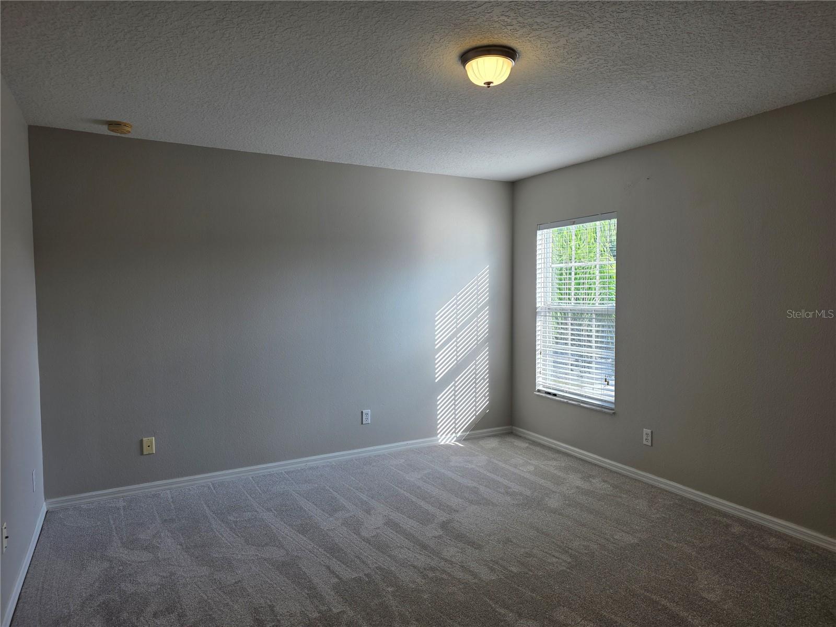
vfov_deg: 58.9
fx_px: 555
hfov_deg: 73.9
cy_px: 314
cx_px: 418
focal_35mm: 23
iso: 20
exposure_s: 1/120
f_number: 1.7
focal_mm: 6.3
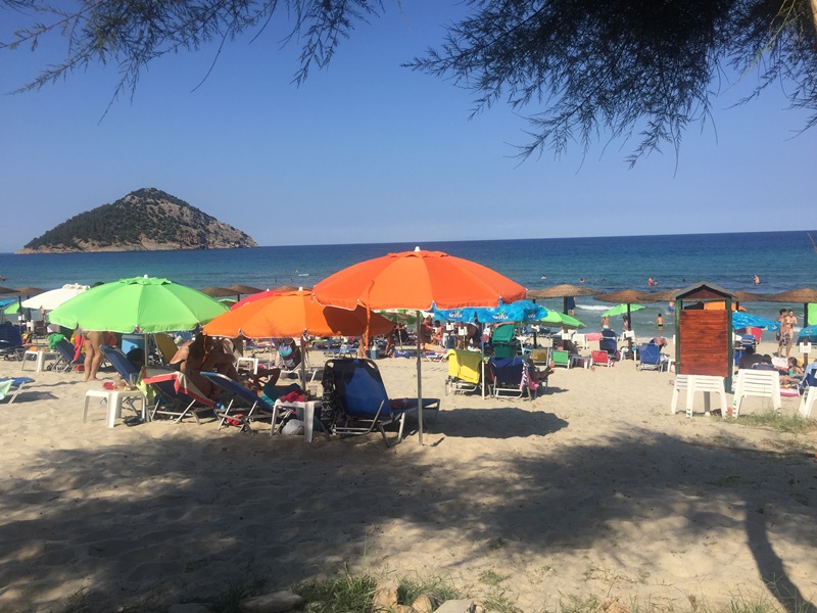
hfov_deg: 61.7
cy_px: 306
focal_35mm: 29
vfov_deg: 48.2
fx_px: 684
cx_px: 408
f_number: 2.2
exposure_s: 1/2326
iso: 32
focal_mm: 4.15
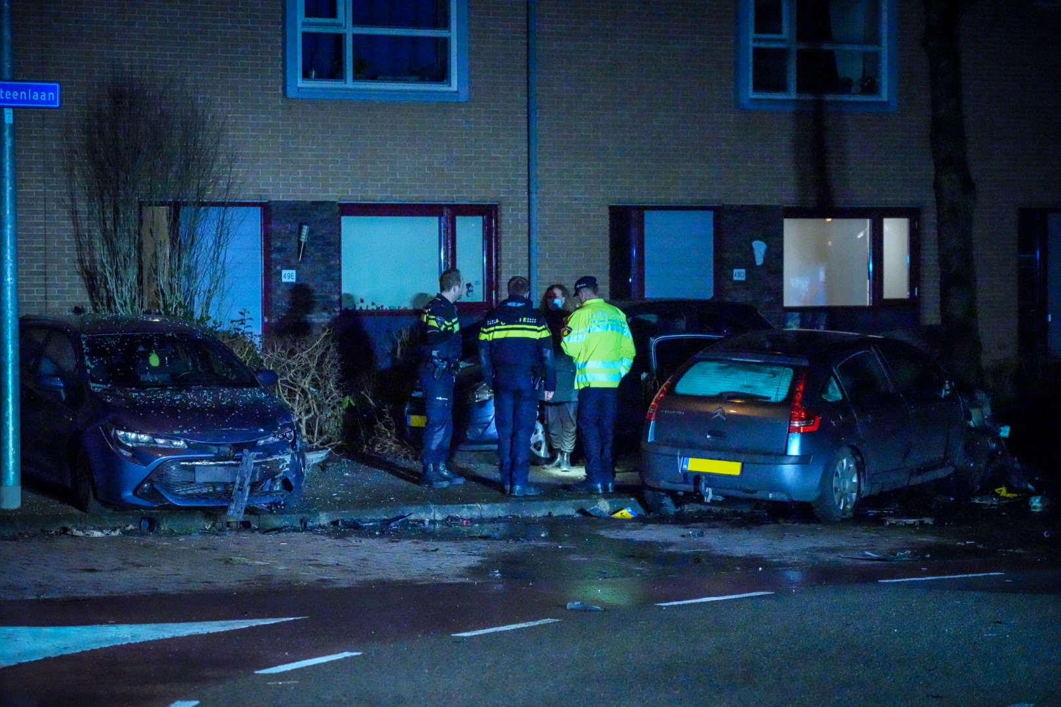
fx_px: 3094
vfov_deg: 13.0
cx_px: 530
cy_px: 354
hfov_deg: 19.5
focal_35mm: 105
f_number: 4.5
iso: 64000
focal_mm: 105
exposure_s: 1/640
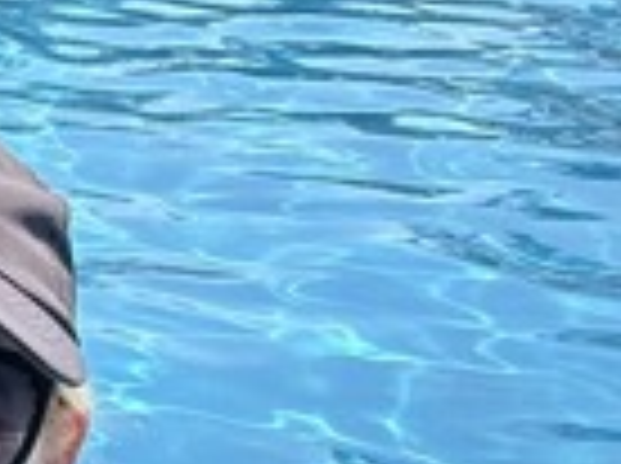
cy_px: 338
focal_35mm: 107
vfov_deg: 13.8
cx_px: -378
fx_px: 1916
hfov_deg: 16.4
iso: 25
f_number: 1.9
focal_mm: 2.69
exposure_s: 1/491
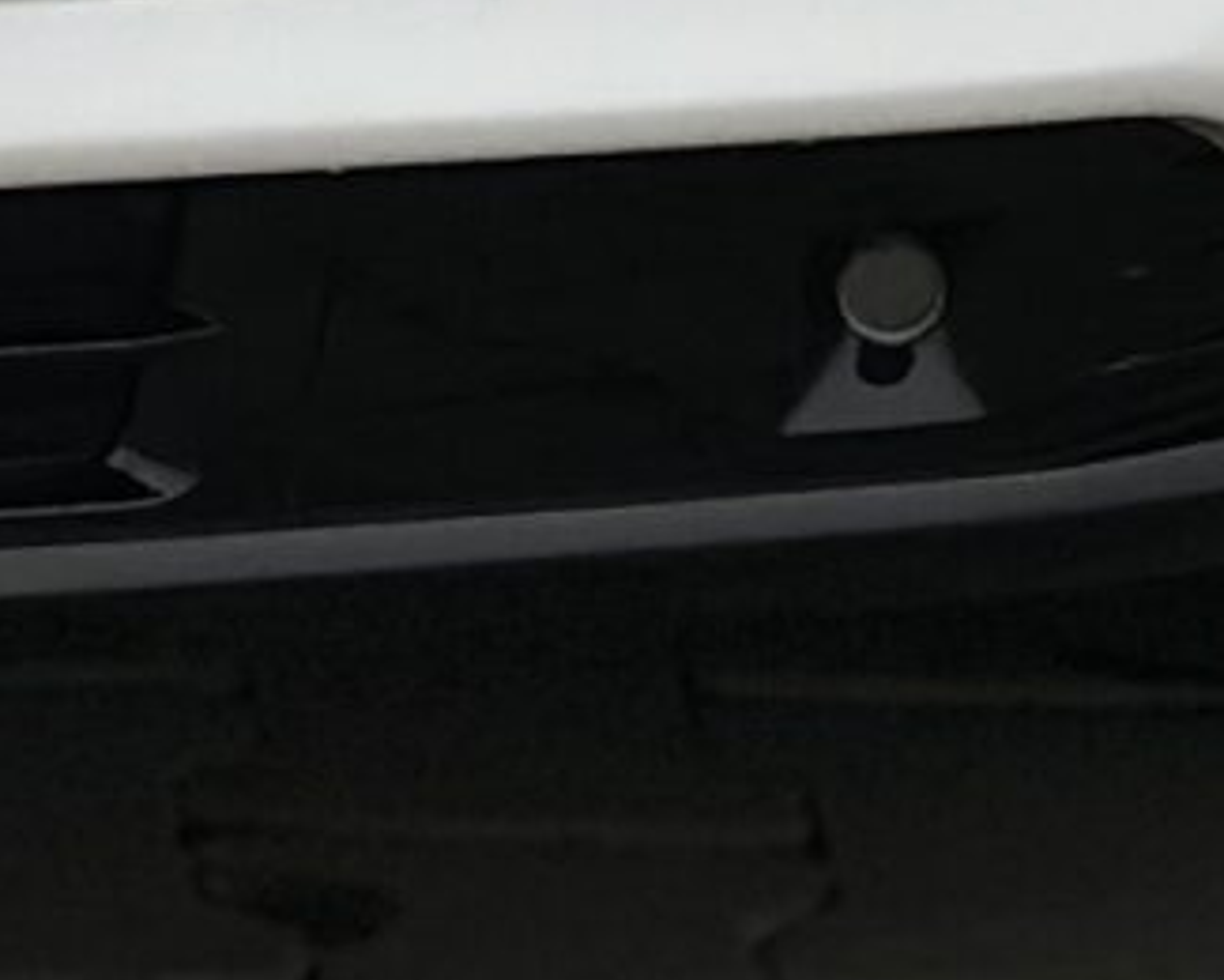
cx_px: -1213
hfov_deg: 5.1
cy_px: -2458
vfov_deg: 4.0
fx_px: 13367
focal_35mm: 369
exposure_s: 1/380
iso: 80
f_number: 1.78
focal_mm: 6.86
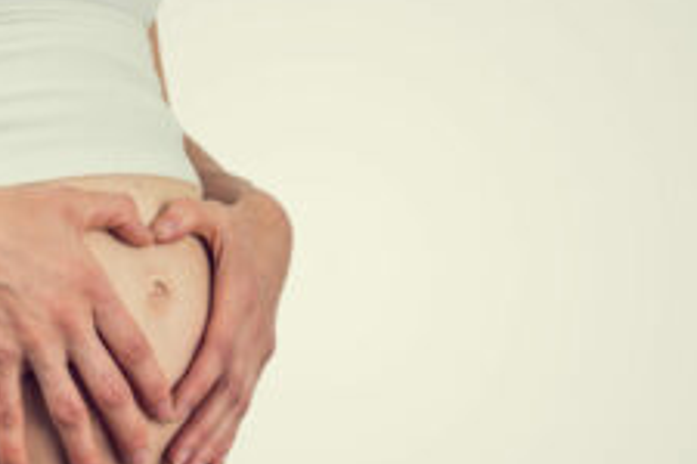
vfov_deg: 19.4
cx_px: 310
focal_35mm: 70
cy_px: 269
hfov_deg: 28.8
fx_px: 1355
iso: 320
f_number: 4
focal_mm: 35
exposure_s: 1/160
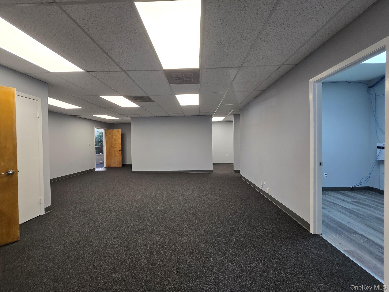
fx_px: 146
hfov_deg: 106.2
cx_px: 194
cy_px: 146
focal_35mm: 13
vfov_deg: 89.9
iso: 80
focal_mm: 2.2
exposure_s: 1/60
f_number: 2.2
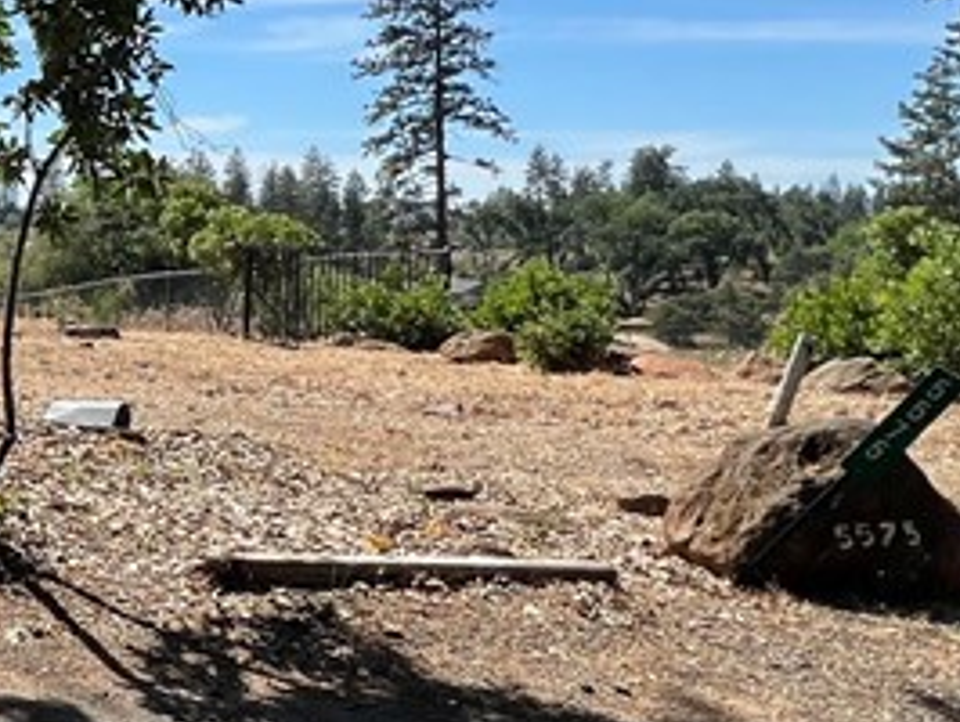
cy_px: 188
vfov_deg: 28.8
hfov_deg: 27.4
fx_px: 1388
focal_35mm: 50
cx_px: -455
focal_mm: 1.57
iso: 32
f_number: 1.8
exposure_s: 1/2137
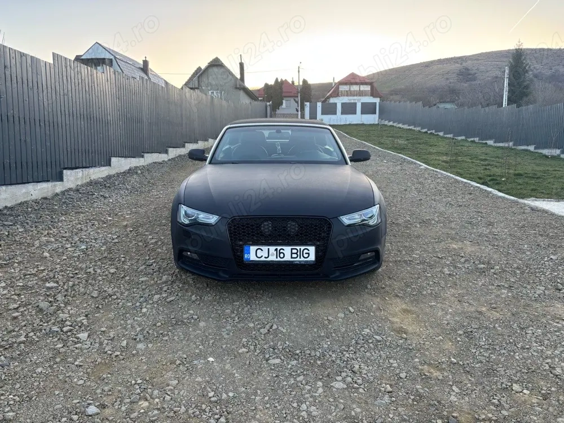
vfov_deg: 53.1
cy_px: 212
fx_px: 424
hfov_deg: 67.3
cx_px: 282
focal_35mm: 26
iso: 40
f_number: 1.6
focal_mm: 5.96
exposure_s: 1/189
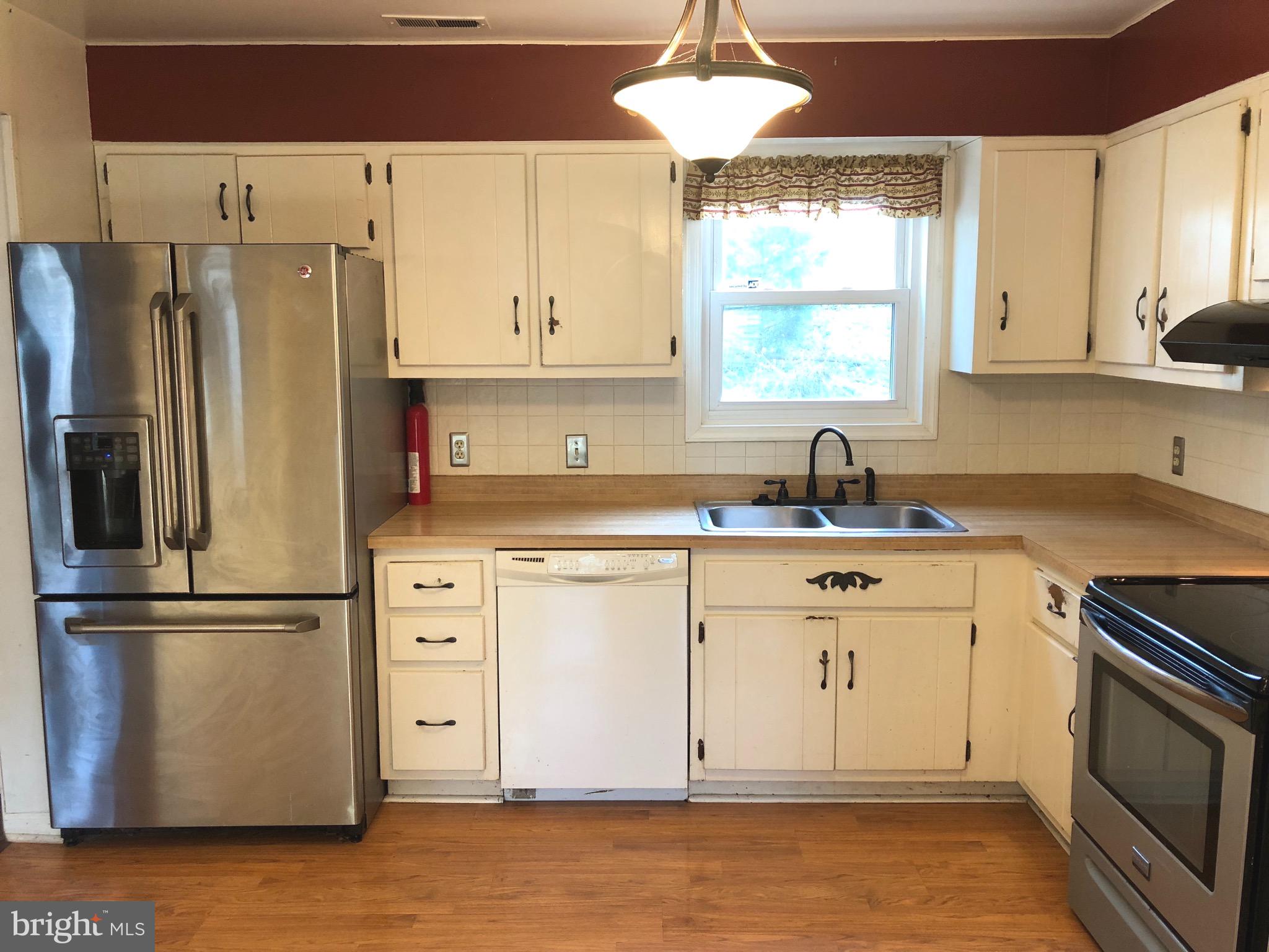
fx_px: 1063
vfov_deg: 48.2
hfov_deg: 61.7
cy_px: 476
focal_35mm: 29
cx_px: 634
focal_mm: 3.99
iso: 40
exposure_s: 1/17
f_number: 1.8
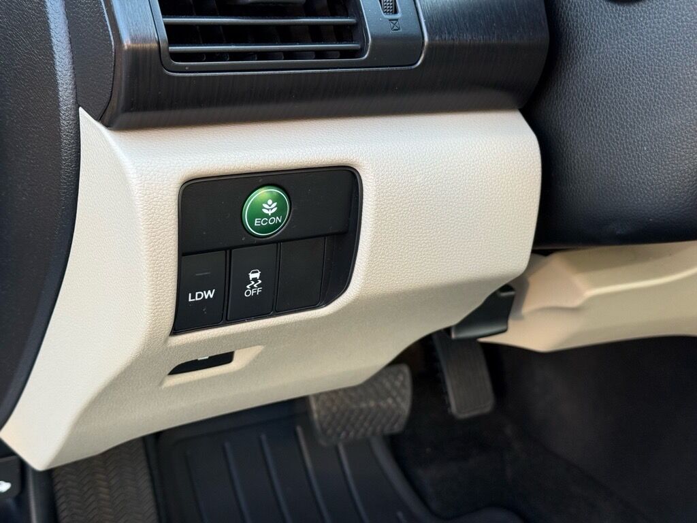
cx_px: 348
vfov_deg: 30.3
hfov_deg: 39.7
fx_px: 966
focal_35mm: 48
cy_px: 262
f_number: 1.78
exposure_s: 1/73
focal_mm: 6.76
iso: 125
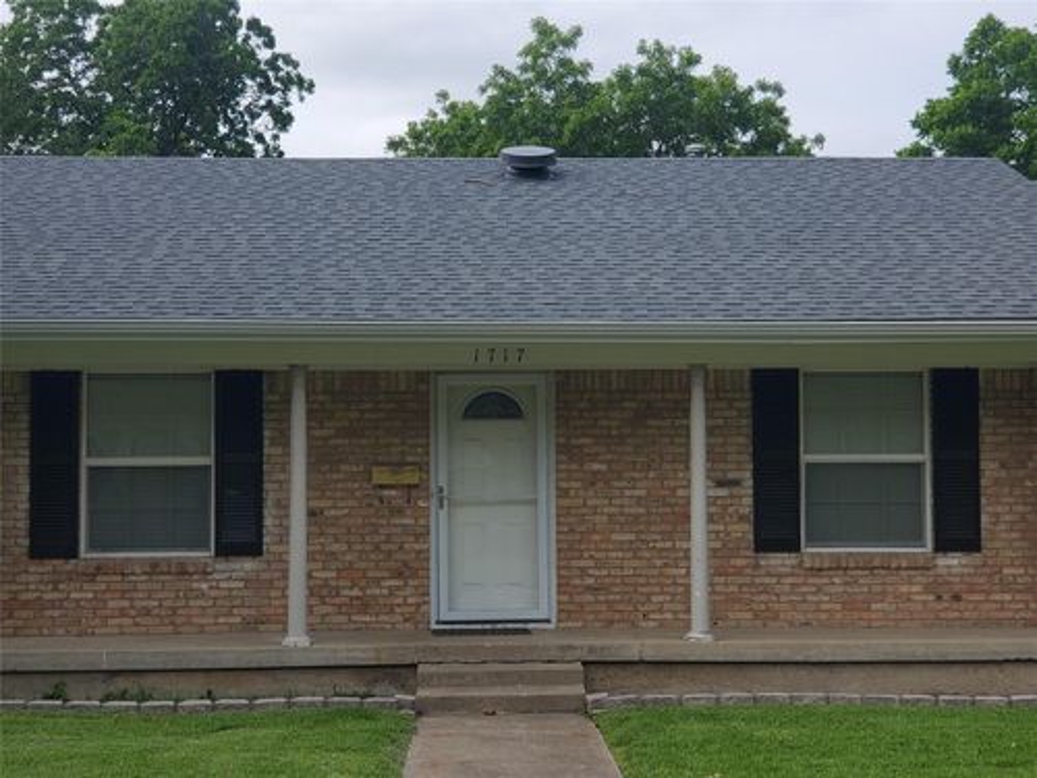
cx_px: 518
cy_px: 389
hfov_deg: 36.8
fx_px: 1558
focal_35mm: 52
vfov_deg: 28.0
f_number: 2.4
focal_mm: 6
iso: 50
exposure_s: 1/553
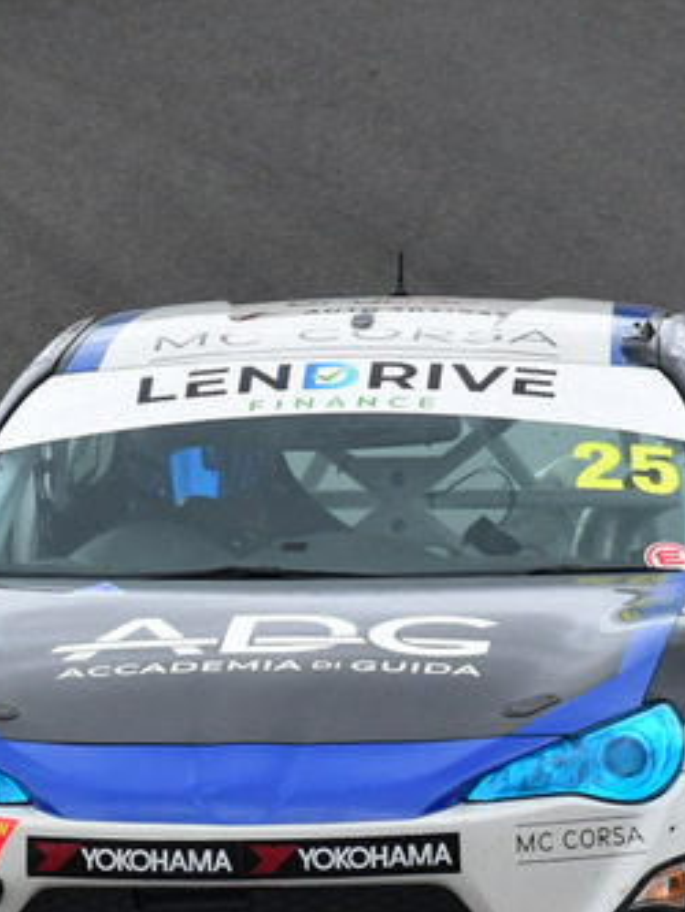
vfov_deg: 1.4
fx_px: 36572
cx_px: 227
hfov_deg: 1.1
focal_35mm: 1387
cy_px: 550
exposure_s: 1/640
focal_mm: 400
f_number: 11
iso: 1000
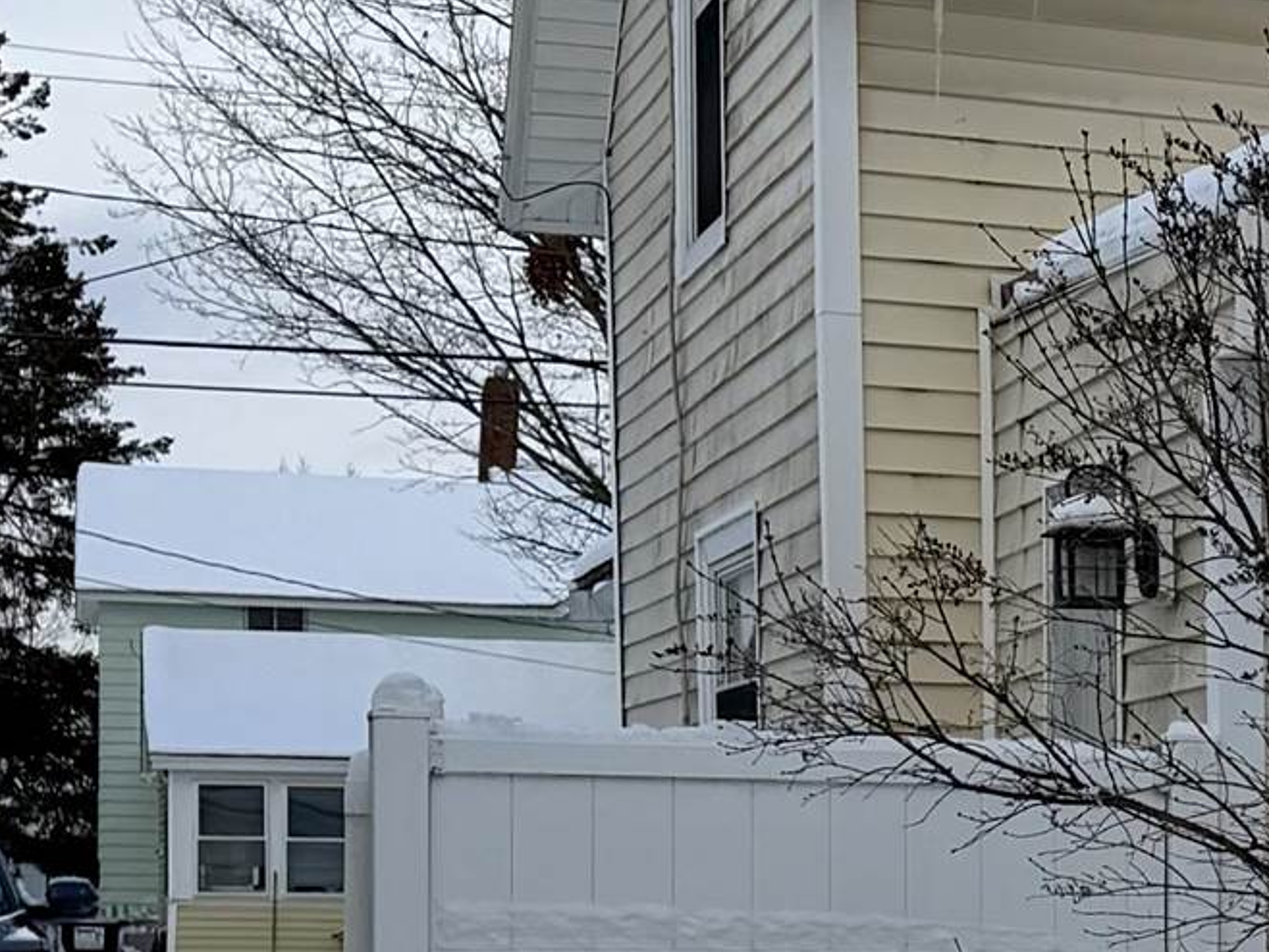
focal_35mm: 112
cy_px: 956
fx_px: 4107
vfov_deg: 13.1
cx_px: 2112
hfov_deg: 15.6
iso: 80
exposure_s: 1/2000
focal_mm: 6.76
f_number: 1.78
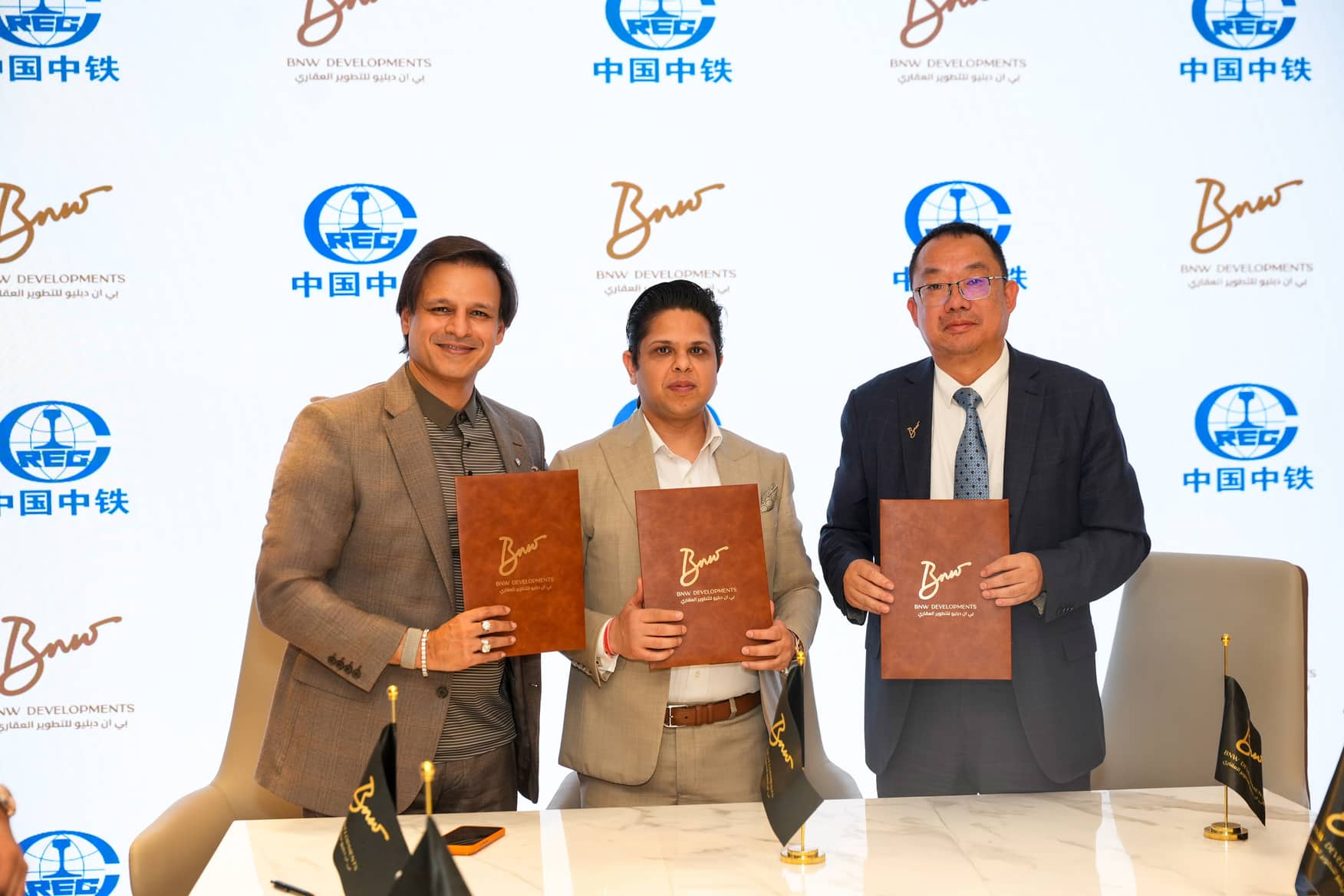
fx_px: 1937
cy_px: 448
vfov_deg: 26.0
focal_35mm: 52
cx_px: 672
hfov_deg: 38.3
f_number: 4
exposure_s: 1/250
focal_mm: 51.9
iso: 640
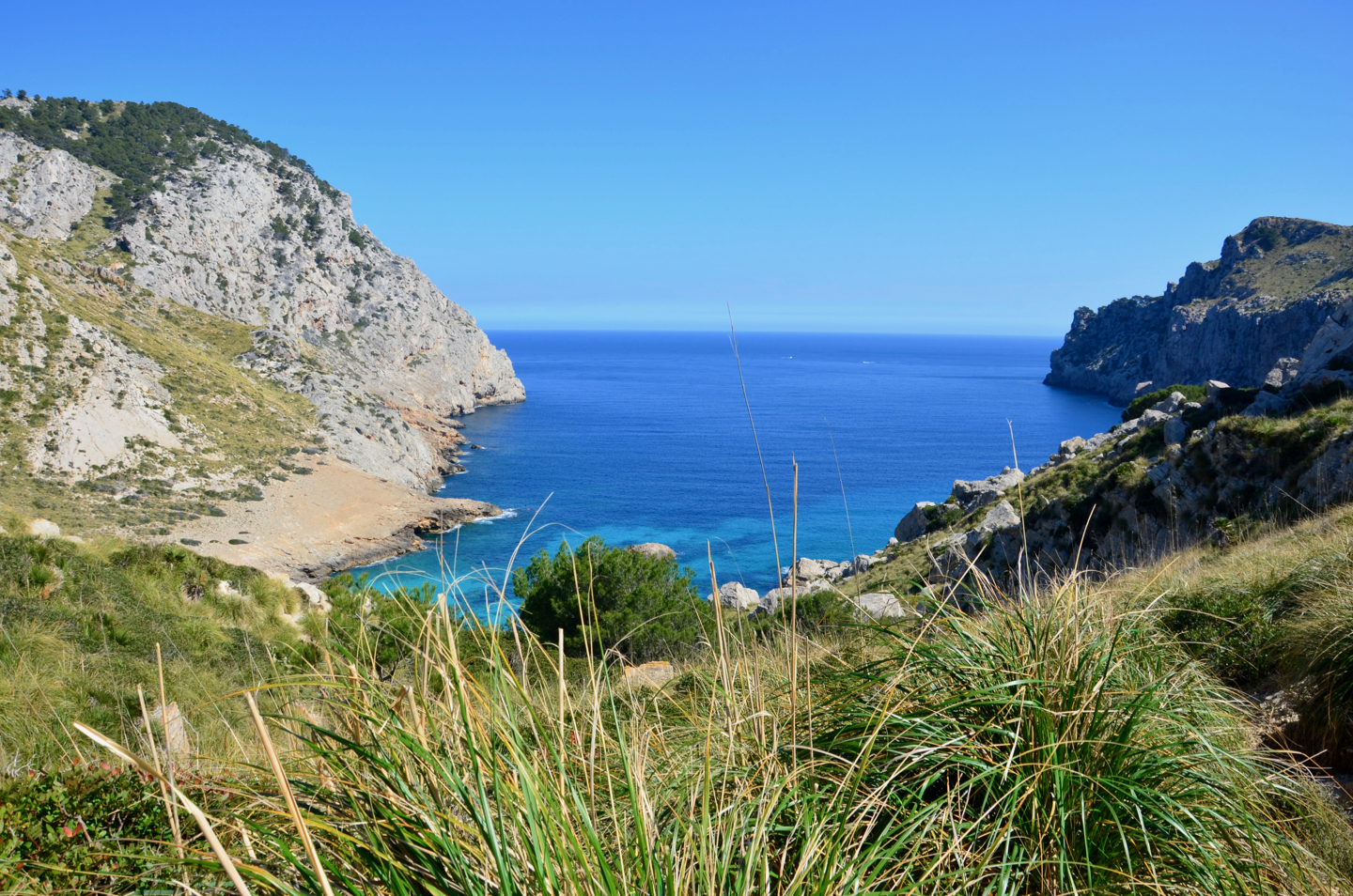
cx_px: 676
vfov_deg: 47.7
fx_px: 1013
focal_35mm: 27
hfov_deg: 67.5
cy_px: 448
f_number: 11
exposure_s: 1/125
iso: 140
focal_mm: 18
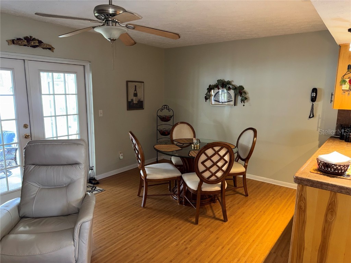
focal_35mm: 24
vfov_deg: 56.8
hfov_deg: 71.6
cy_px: 132
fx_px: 243
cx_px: 176
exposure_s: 1/15
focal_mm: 6.76
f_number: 1.78
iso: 125
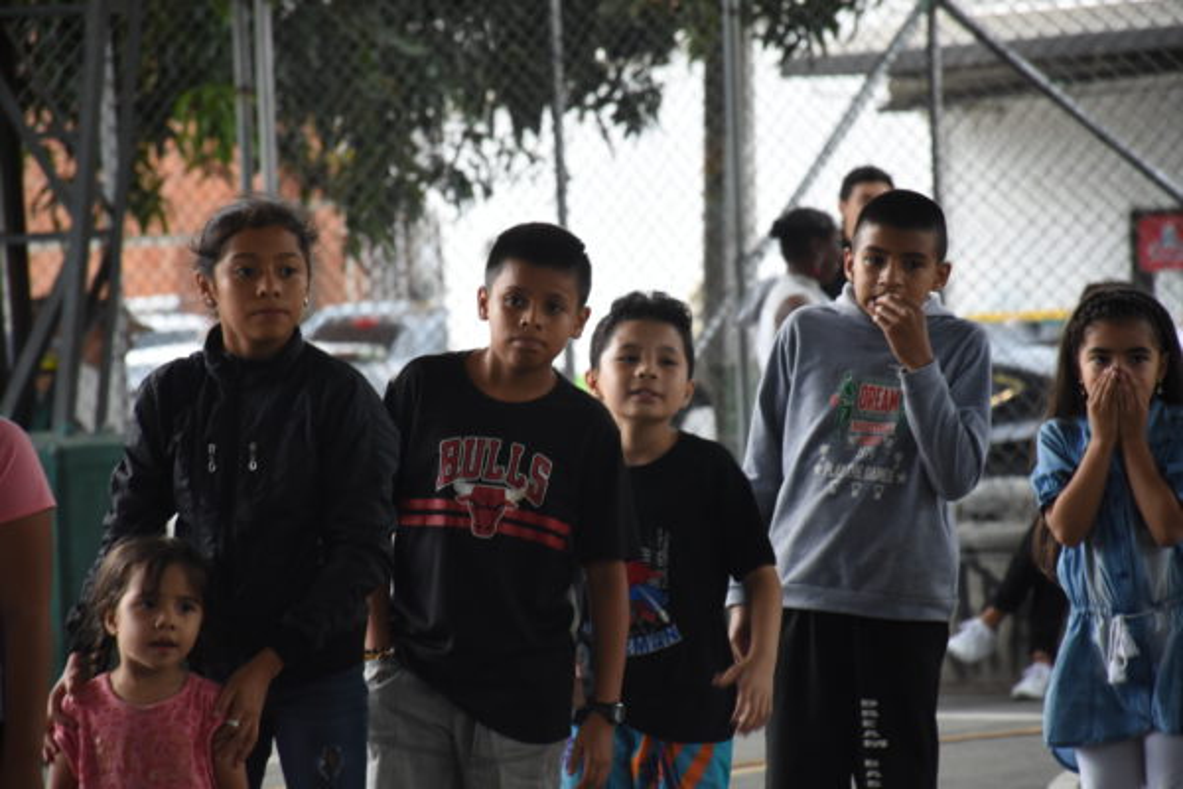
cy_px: 394
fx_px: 6900
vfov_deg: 6.5
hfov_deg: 9.8
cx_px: 592
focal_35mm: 210
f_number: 5.6
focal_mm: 140
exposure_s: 1/50
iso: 800
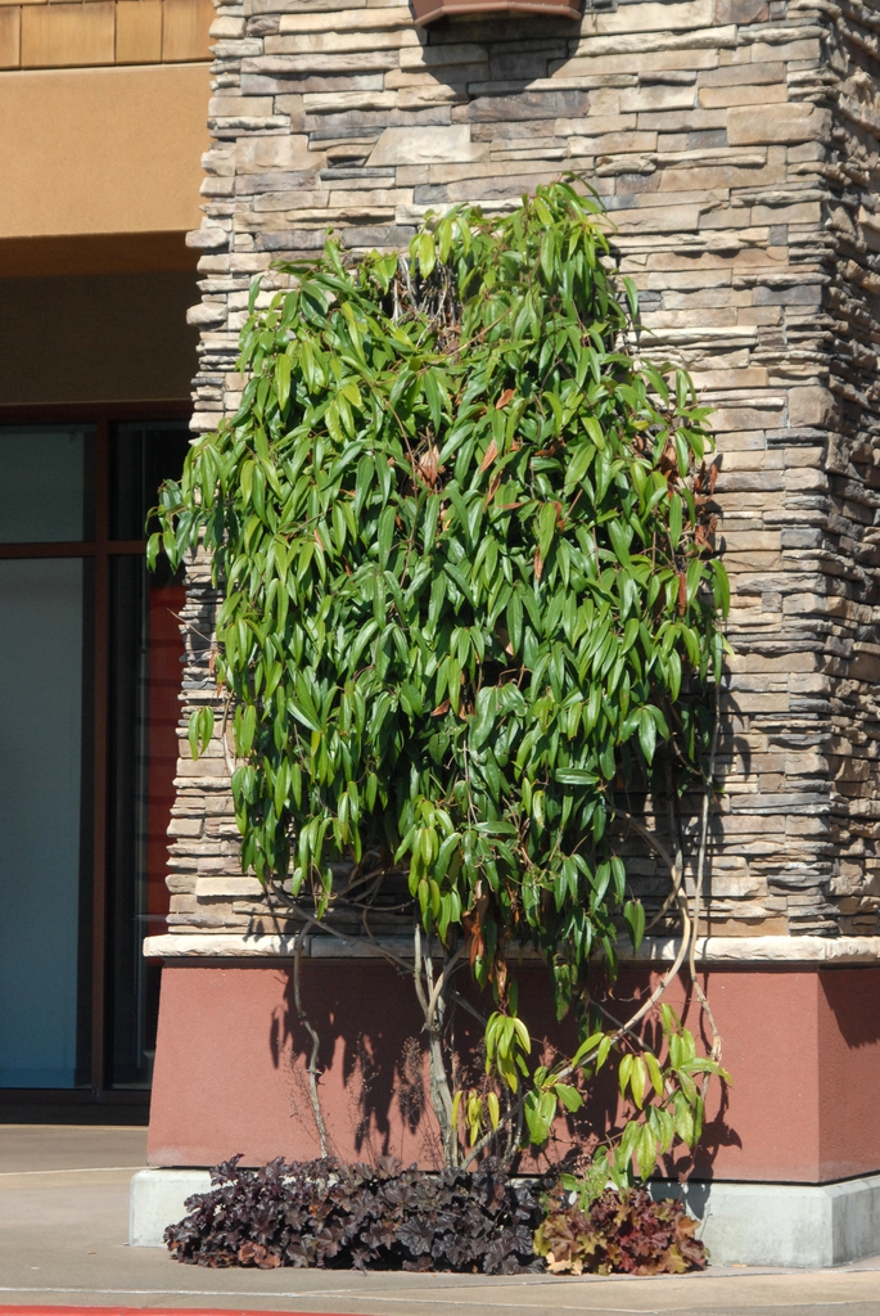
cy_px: 658
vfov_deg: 14.8
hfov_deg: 10.0
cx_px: 440
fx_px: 5048
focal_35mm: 138
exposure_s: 1/320
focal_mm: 92
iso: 400
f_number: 9
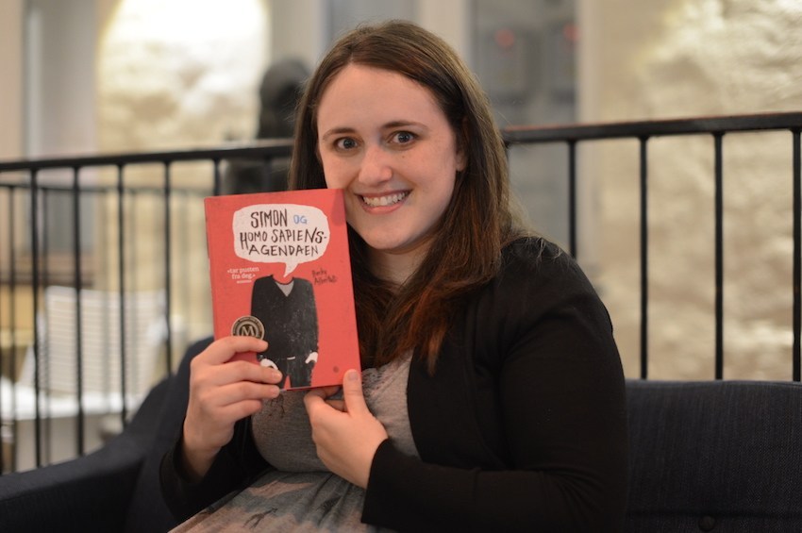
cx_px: 401
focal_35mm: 50
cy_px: 266
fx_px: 1113
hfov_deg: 39.6
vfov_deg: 26.9
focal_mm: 50
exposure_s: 1/125
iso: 1600
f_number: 1.4
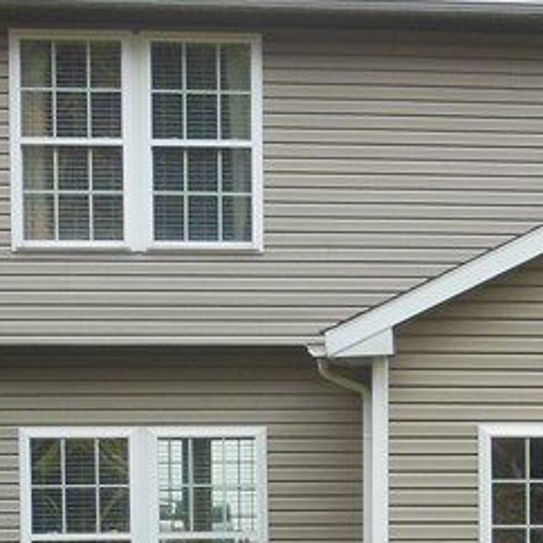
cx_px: 920
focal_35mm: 146
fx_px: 2591
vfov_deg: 11.9
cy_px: 516
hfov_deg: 11.3
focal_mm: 6.9
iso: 125
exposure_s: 1/160
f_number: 4.1
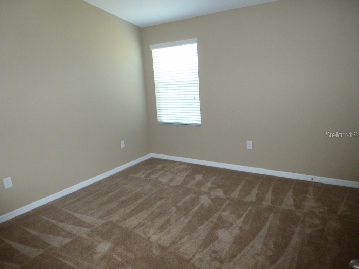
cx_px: 180
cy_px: 134
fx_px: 249
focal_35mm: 24
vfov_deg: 56.8
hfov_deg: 71.6
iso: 400
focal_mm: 4.3
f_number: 3.3
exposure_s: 1/60
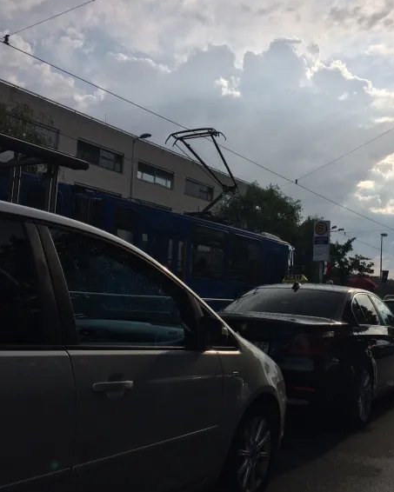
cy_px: 245
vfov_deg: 47.9
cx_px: 288
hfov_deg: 38.3
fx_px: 554
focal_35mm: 38
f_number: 2.2
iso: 32
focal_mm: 4.15
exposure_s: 1/5128
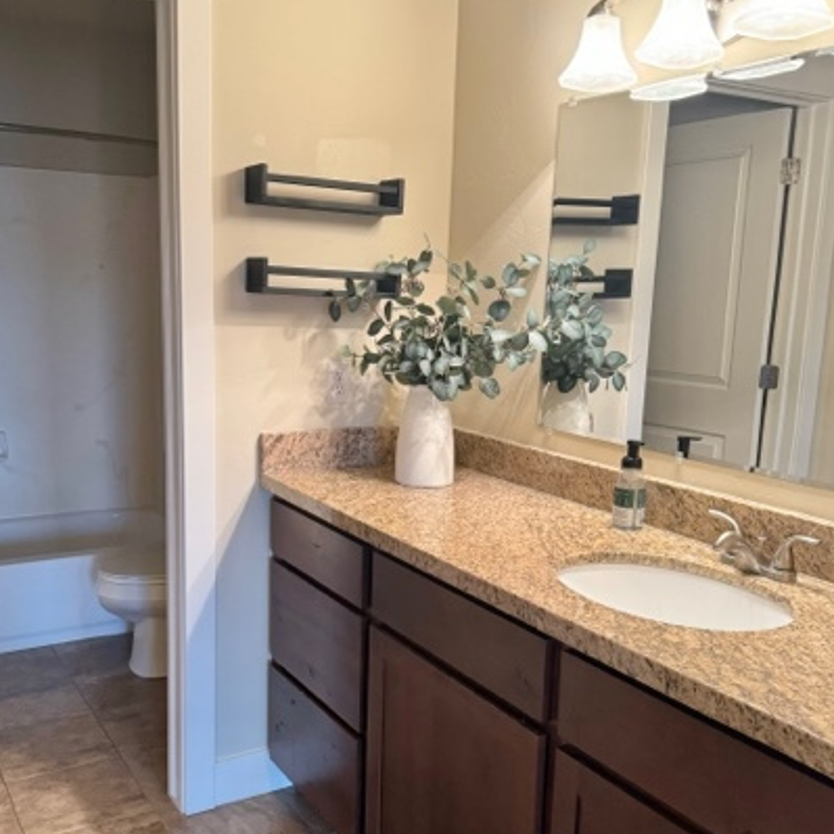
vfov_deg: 48.4
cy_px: 458
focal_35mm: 34
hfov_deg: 48.3
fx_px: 927
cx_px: 360
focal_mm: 6.86
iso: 320
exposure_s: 1/60
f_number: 1.78
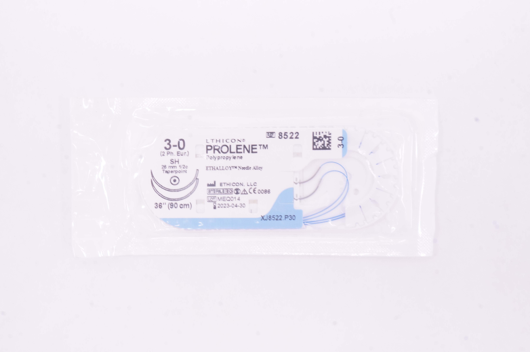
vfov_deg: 28.0
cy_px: 176
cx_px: 265
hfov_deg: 41.2
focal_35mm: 48
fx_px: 706
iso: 800
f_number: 18
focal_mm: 32
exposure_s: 1/10
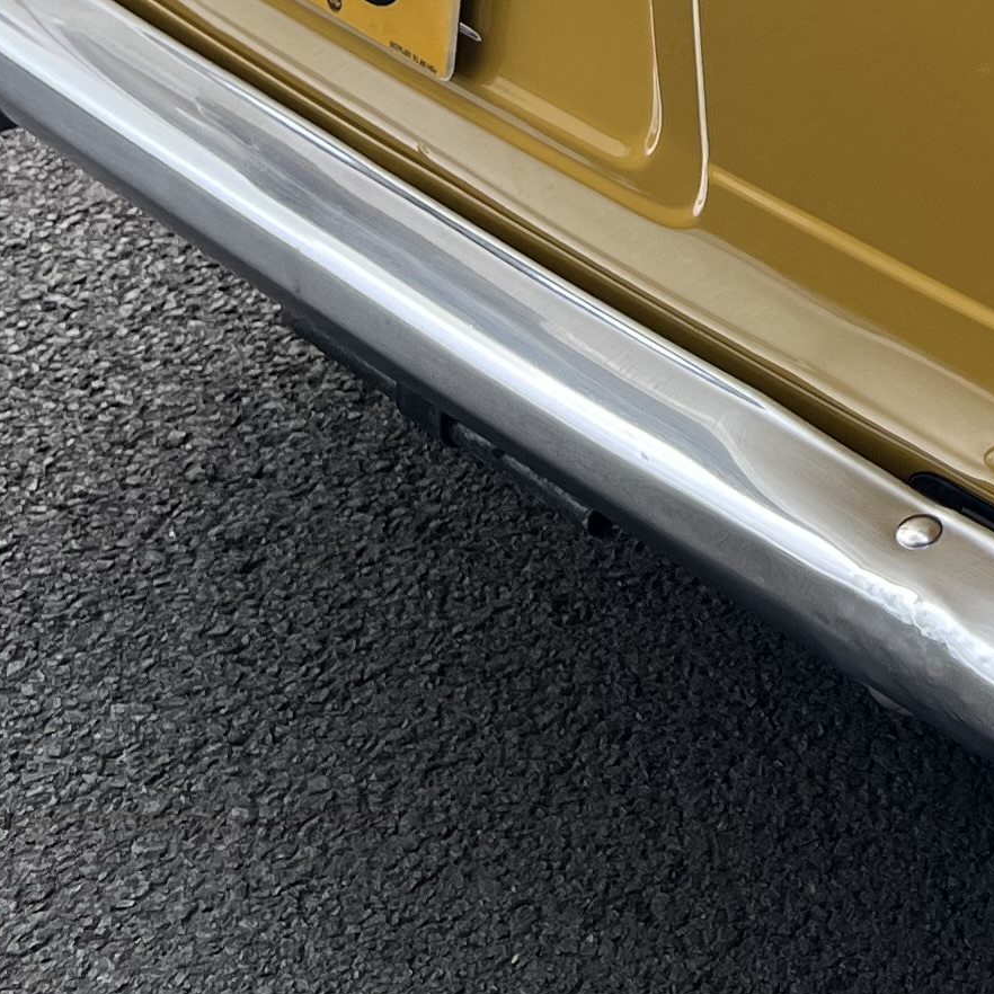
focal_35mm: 105
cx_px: 1467
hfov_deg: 15.4
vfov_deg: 15.6
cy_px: -370
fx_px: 3411
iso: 50
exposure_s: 1/1808
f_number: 1.5
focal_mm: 5.7
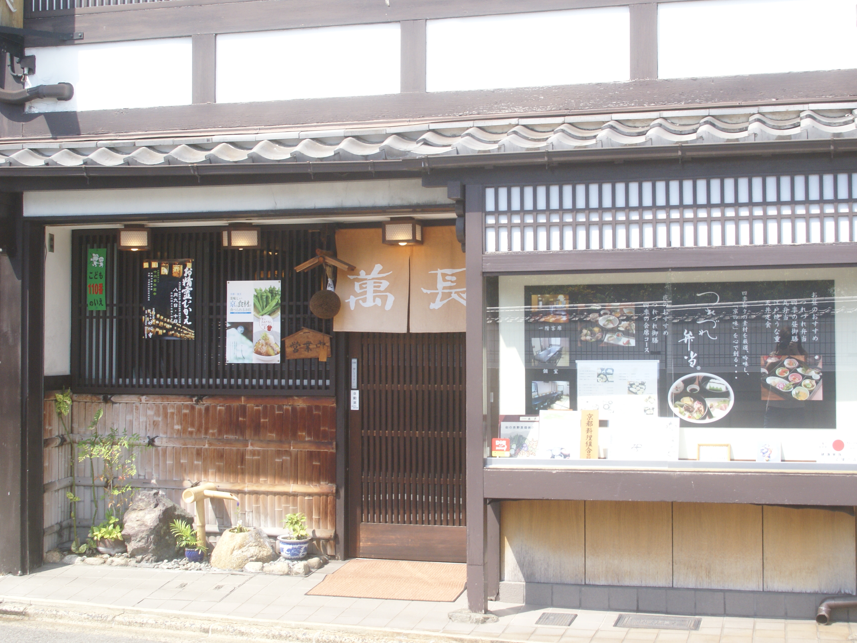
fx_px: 1139
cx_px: 472
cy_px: 322
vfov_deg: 31.5
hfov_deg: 41.2
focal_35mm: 46
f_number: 7.1
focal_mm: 28
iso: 400
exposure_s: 1/400
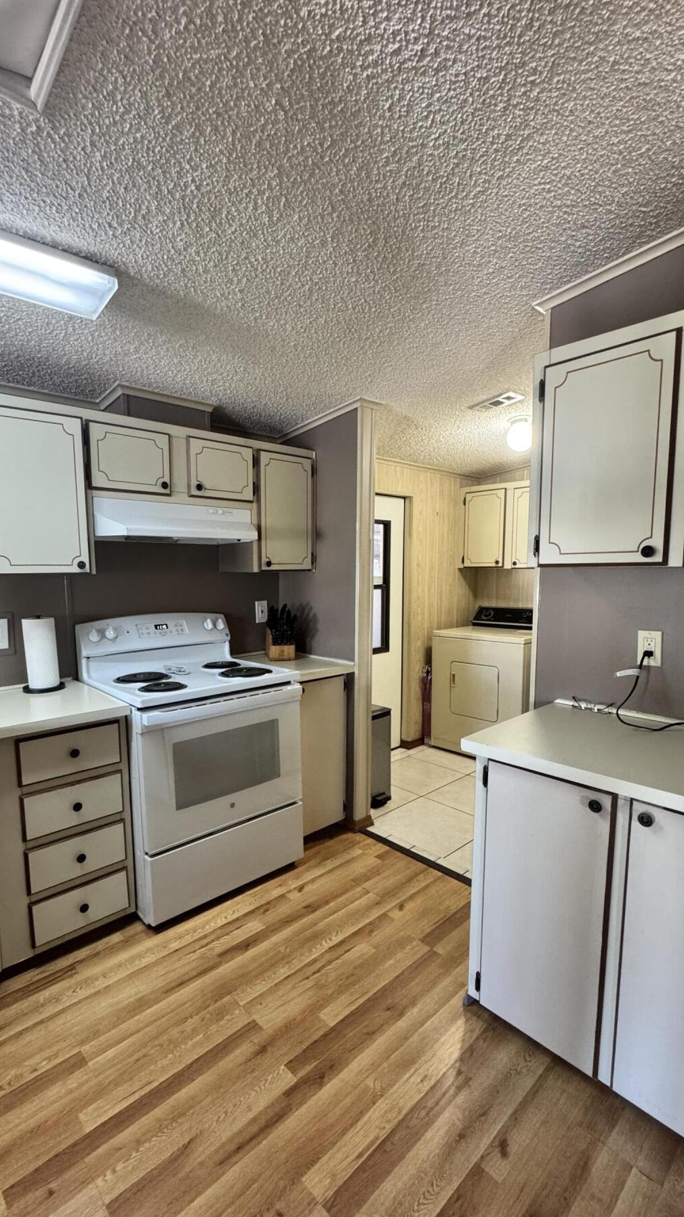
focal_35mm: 17
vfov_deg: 95.9
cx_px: 317
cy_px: 634
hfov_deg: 63.8
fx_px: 548
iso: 400
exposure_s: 1/60
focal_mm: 2.22
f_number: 2.2
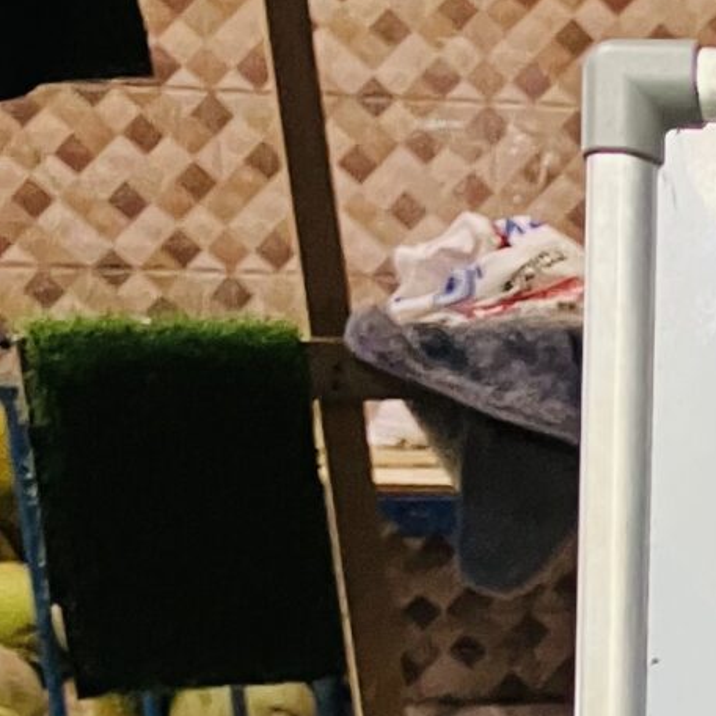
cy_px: 1677
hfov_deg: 11.2
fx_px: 3253
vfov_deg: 10.8
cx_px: 1506
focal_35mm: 139
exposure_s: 1/50
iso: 100
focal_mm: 3.99
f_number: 1.8
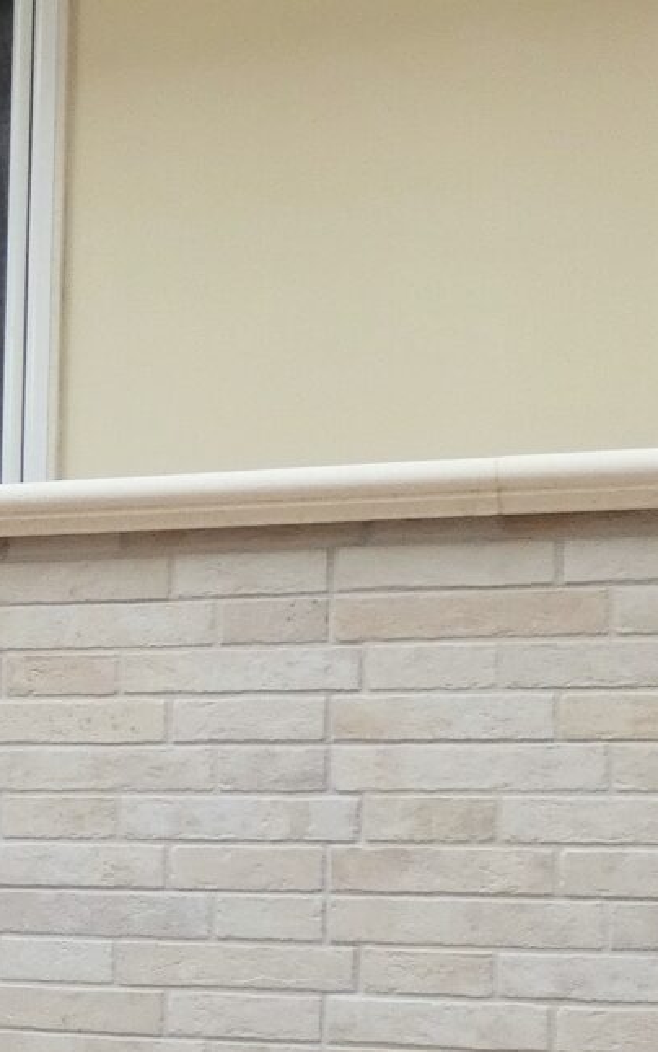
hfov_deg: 14.0
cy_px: 808
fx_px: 2409
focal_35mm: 84
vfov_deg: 24.3
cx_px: -498
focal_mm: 3.6
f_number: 2.8
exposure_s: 1/320
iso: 80
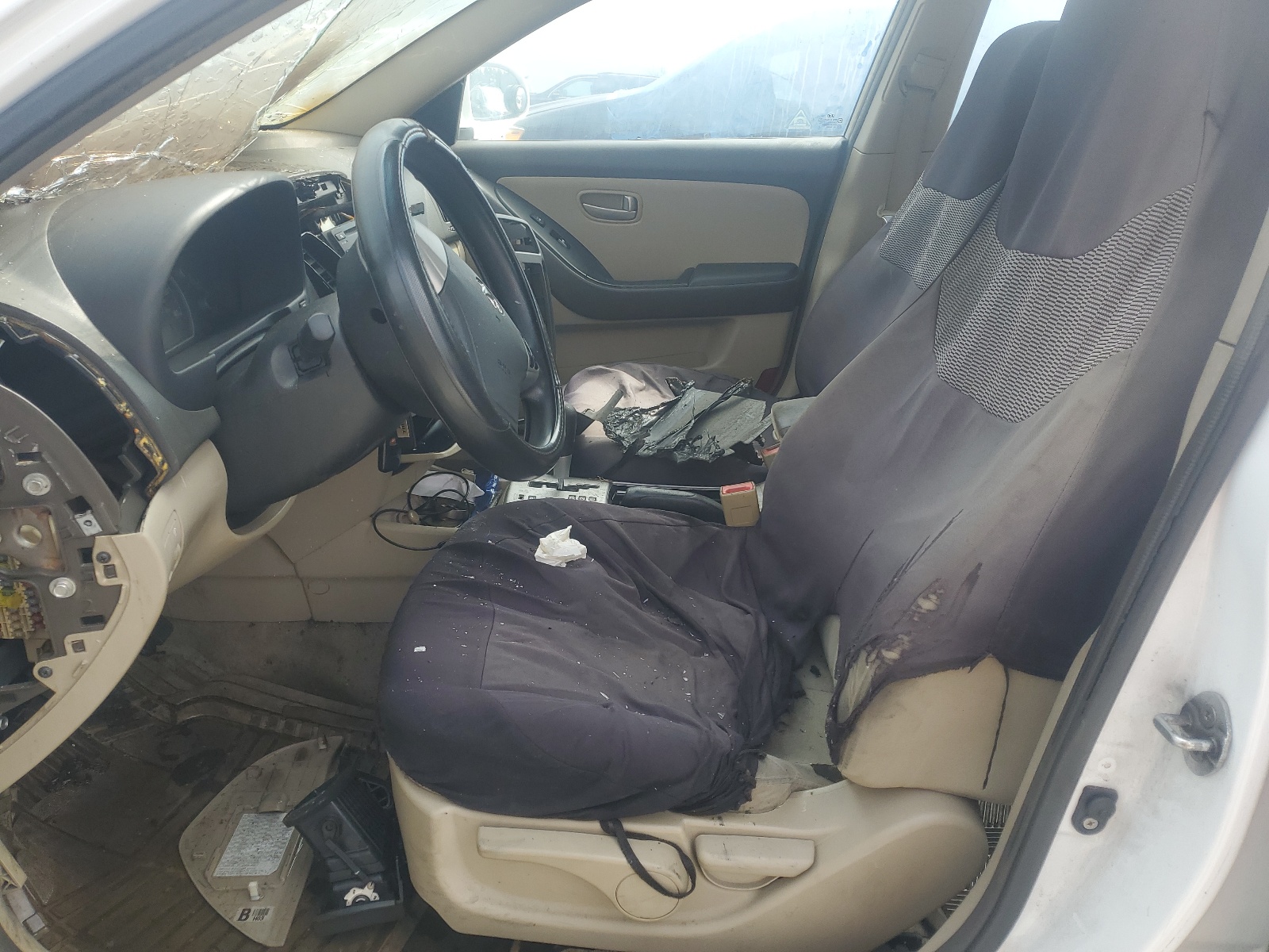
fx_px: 953
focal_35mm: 26
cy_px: 476
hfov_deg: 67.3
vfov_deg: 53.1
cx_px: 634
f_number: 1.5
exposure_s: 1/714
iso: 50
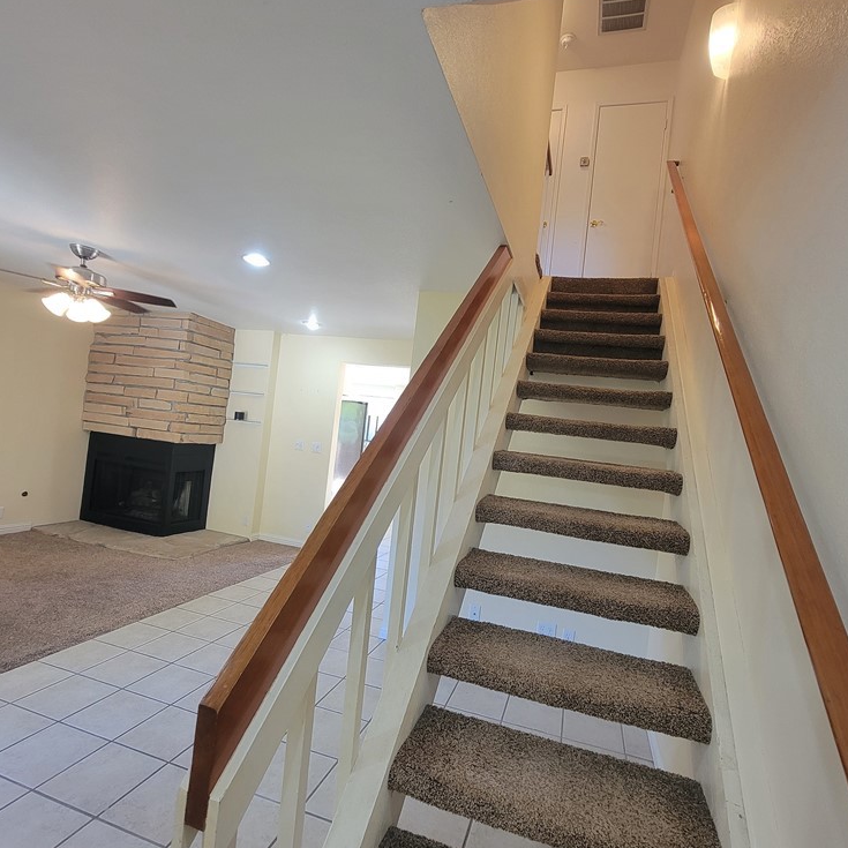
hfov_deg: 87.4
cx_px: 438
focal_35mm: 16
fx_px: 443
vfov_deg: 87.4
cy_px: 433
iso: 200
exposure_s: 1/60
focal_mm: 2.2
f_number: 2.2
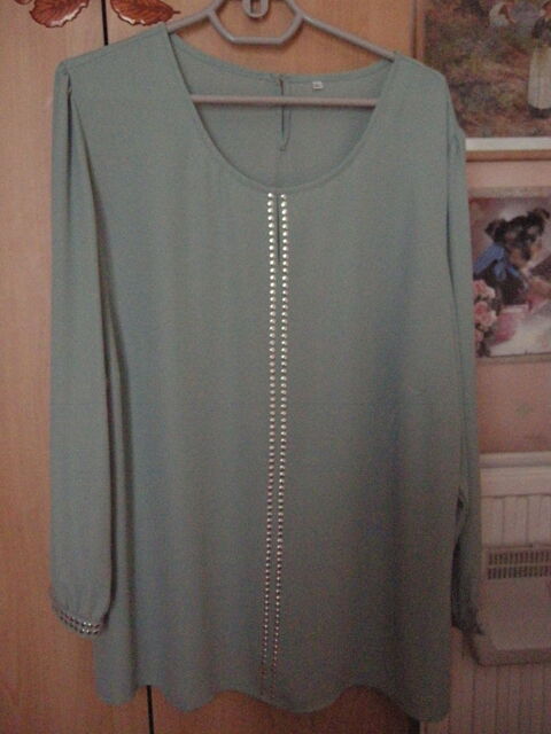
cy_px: 367
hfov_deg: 40.7
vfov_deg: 52.6
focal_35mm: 35
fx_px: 743
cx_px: 276
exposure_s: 1/62.8
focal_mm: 7.5
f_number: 2.7
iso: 1600
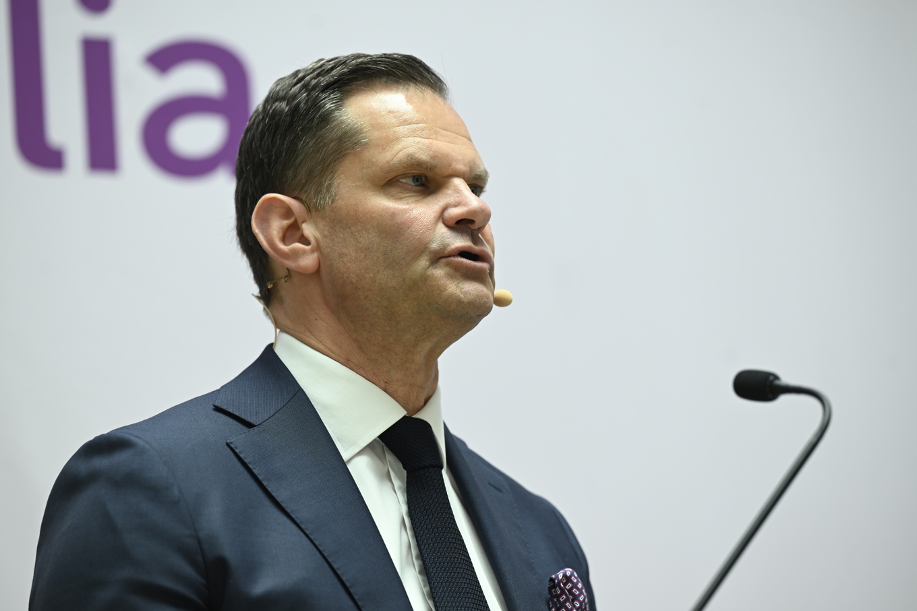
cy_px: 306
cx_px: 458
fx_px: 5093
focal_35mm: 200
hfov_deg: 10.3
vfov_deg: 6.9
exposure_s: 1/100
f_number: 4
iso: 640
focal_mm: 200
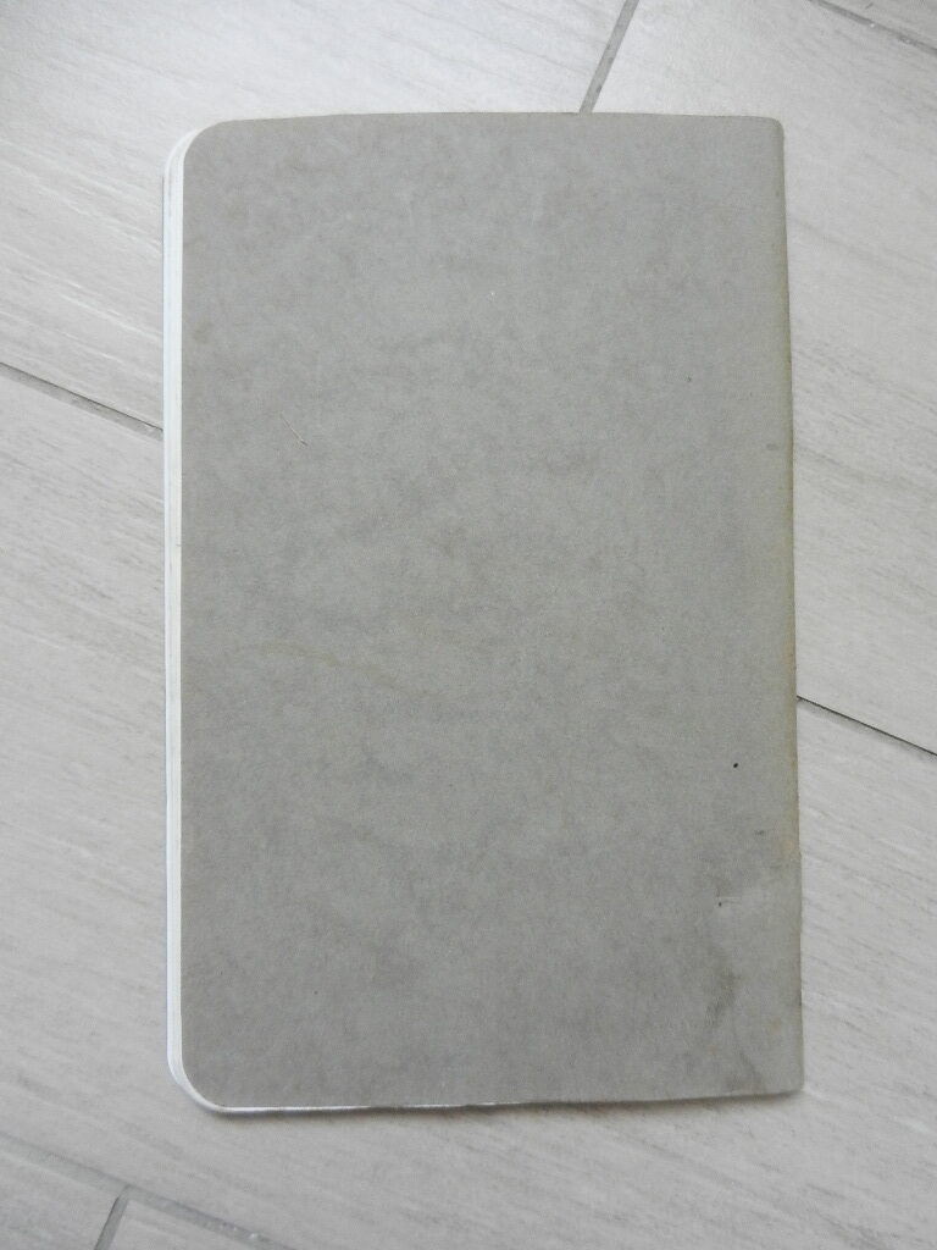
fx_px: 902
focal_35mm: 25
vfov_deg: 69.4
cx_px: 468
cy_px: 625
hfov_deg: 54.9
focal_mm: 4.5
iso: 400
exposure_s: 1/20
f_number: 3.5
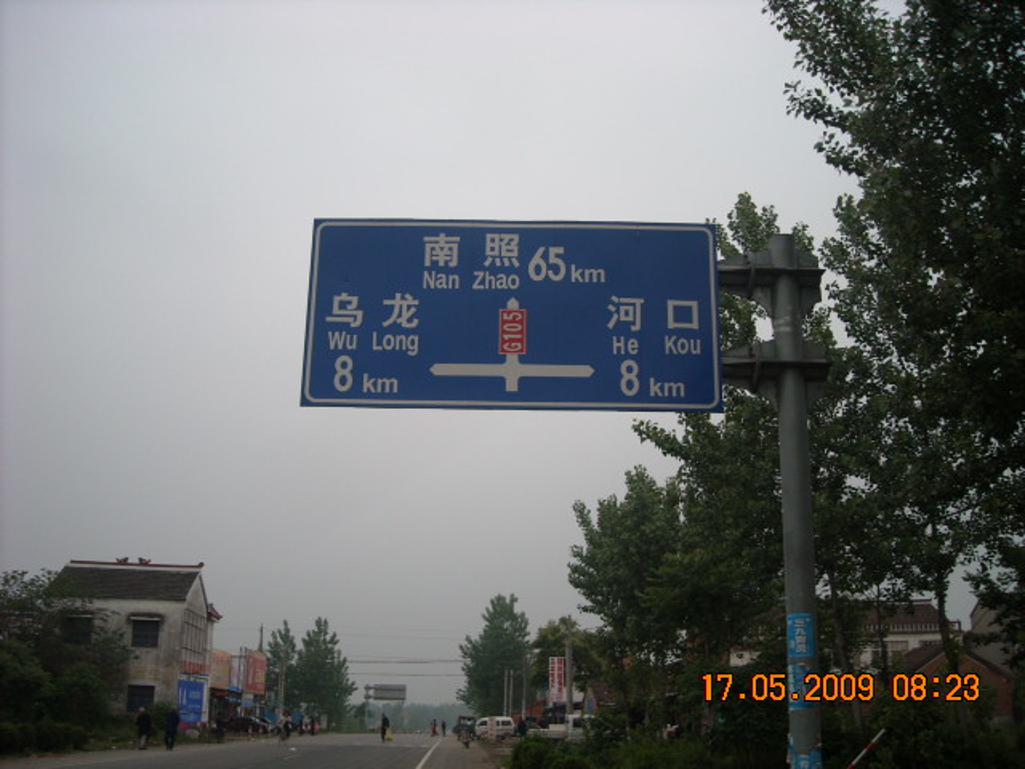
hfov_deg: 52.6
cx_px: 512
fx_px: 1036
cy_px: 384
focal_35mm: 35
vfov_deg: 40.7
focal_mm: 5.7
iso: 64
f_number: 5.6
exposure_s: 1/284
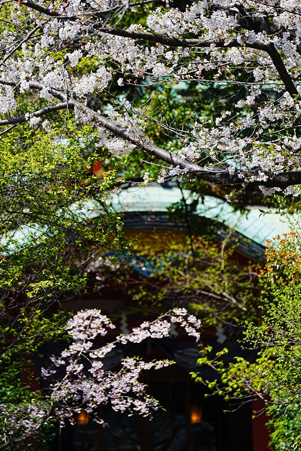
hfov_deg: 4.5
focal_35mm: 303
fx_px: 3798
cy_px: 226
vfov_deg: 6.8
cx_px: 153
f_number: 6.3
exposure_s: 1/400
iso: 100
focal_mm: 288
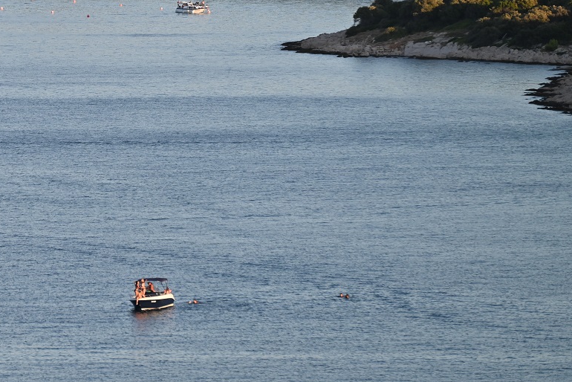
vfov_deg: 3.4
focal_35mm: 409
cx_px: 27
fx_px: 6501
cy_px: 49
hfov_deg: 5.0
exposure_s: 1/1000
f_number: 5.3
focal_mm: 210
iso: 250
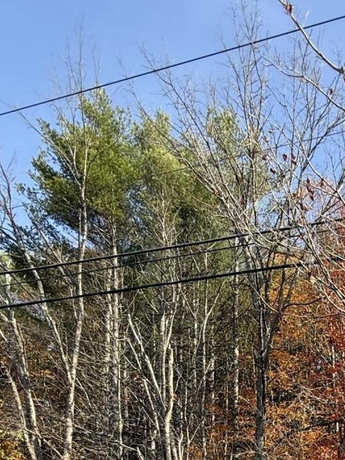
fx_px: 532
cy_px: 560
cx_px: 349
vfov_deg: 35.8
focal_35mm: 40
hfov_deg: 32.9
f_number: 2.2
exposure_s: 1/442
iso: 50
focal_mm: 2.22
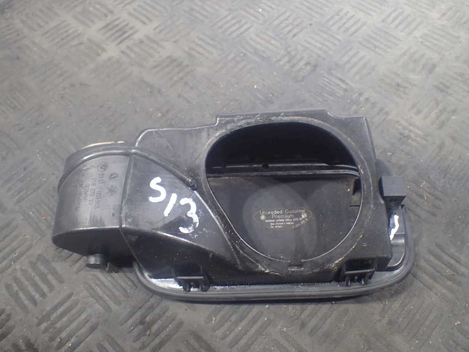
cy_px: 176
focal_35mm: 30
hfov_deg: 60.0
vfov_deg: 46.8
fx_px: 406
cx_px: 234
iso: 400
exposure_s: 1/125
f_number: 2.3
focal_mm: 5.5
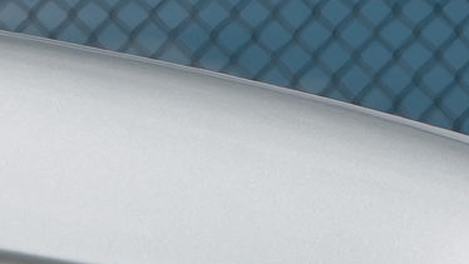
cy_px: 668
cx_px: 612
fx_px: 7019
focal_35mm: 564
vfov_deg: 2.1
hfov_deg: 3.8
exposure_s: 1/400
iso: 100
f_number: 6.3
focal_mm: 70
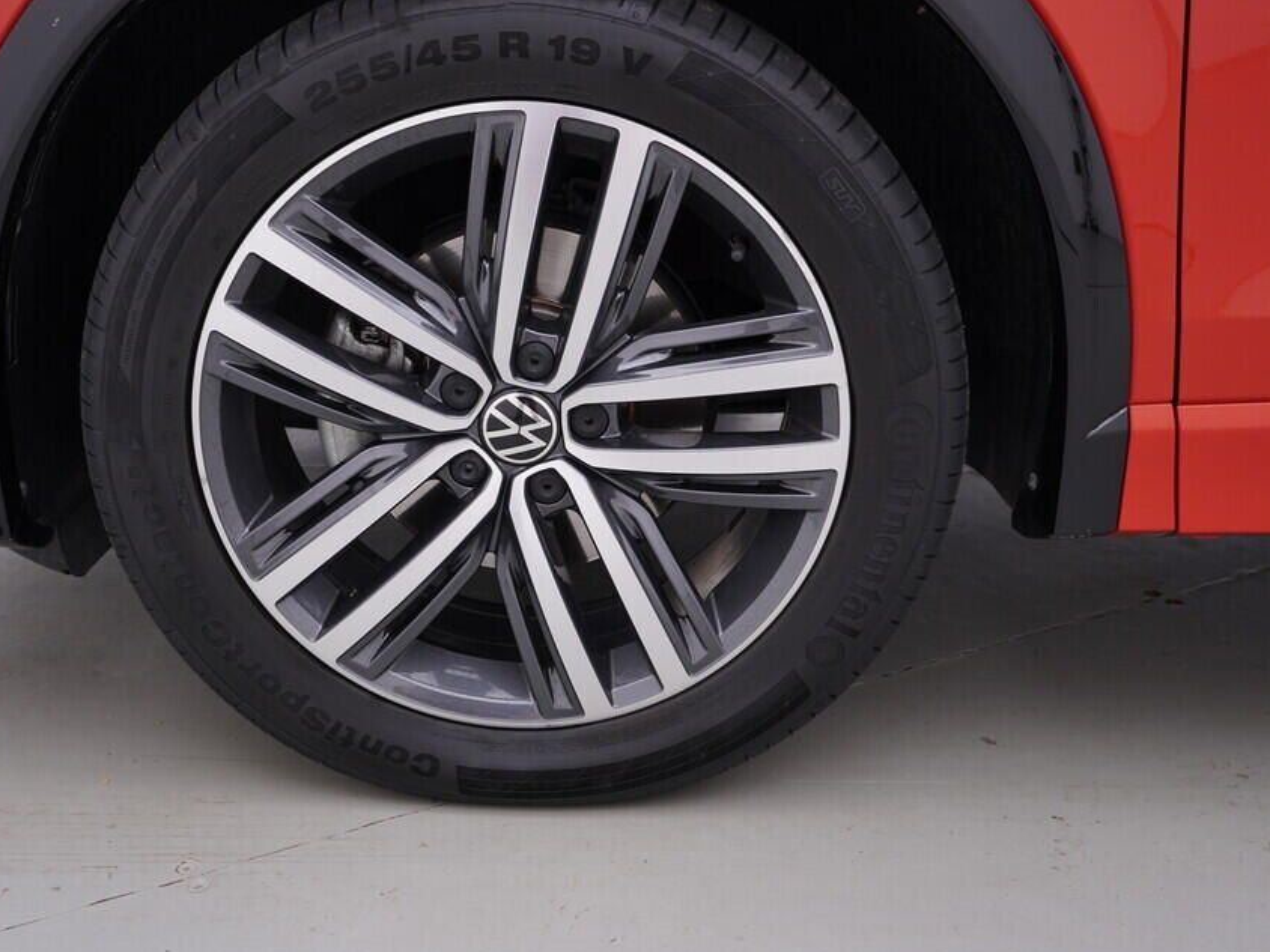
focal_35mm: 42
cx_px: 539
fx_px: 1541
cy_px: 462
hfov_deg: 44.7
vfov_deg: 34.3
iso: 125
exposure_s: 1/60
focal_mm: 24
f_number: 3.5
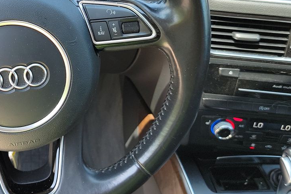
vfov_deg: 24.3
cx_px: 69
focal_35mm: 55
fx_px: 445
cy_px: 45
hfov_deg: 35.4
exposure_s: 1/59
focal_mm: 6.7
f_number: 1.8
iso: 58
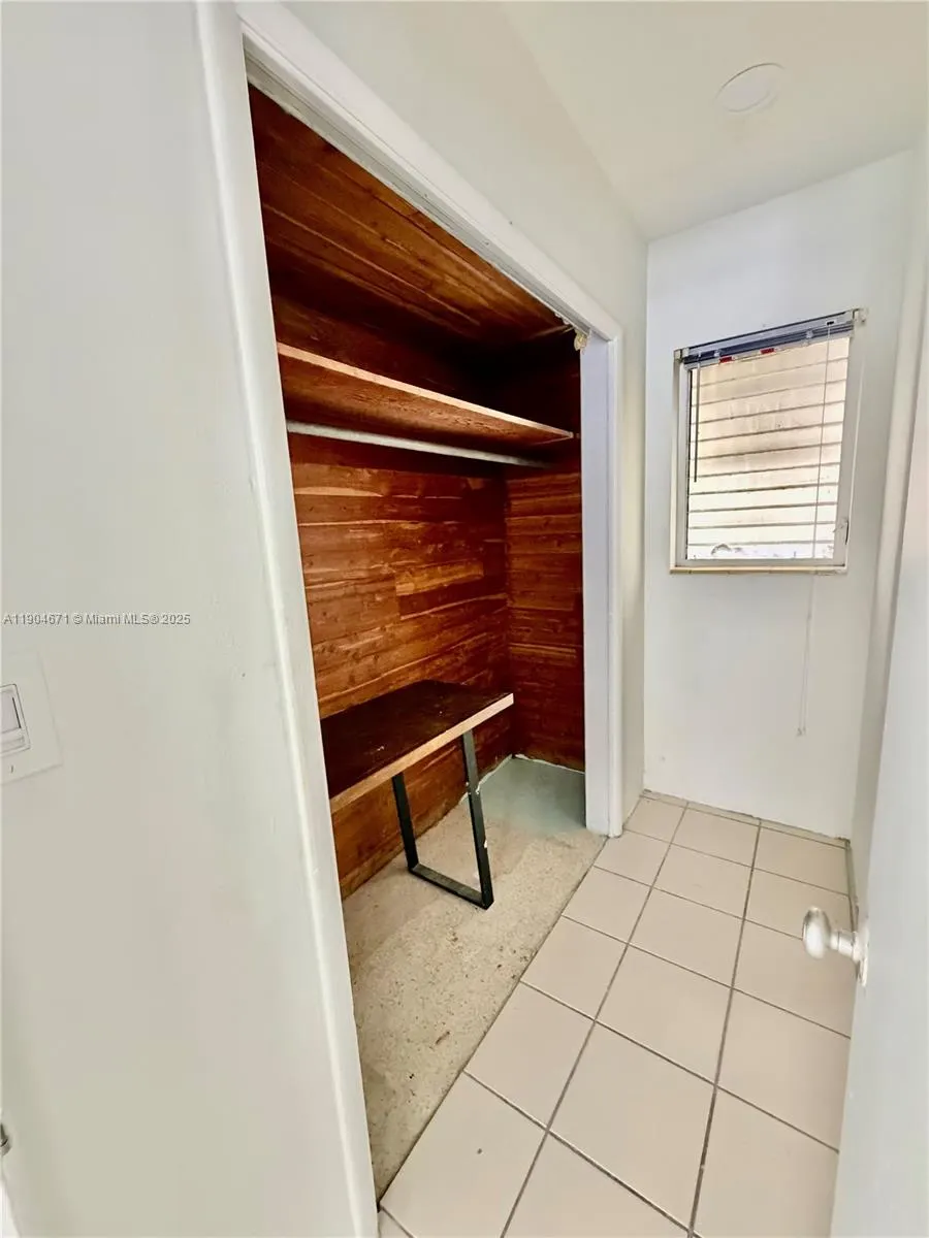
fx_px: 501
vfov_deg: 102.1
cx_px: 464
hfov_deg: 85.7
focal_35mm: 14
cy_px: 619
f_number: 2.2
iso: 1000
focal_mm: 2.22
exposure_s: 1/60
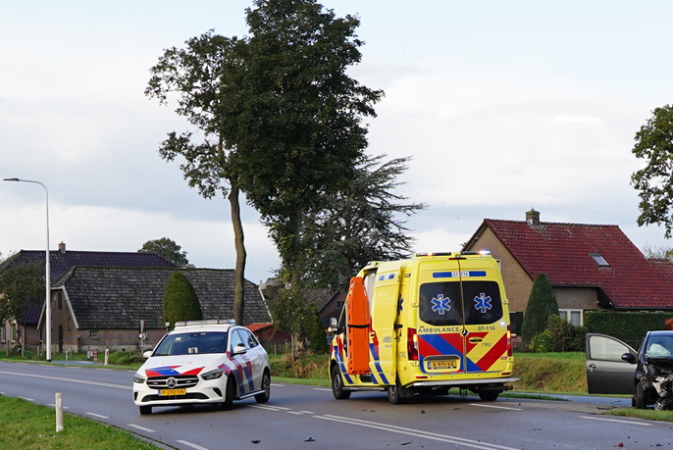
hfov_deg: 18.0
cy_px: 425
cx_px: 479
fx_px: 2115
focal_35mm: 113
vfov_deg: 12.0
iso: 125
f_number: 4
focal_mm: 32
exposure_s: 1/500
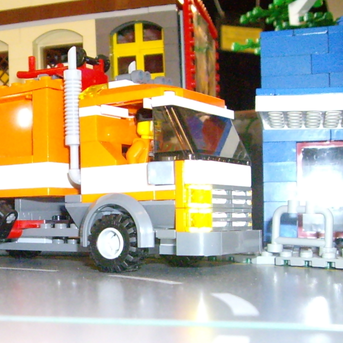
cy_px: 224
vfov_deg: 27.2
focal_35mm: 63
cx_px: 44
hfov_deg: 26.5
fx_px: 706
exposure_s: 1/60
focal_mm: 6.2
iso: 800
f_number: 2.7
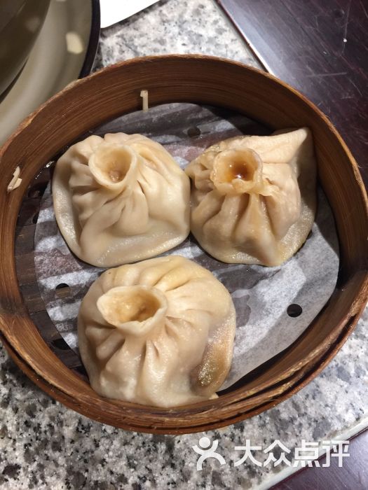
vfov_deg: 61.7
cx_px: 184
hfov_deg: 48.2
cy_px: 245
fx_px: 411
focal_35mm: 29
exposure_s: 1/17
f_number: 2.2
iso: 80
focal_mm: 4.15
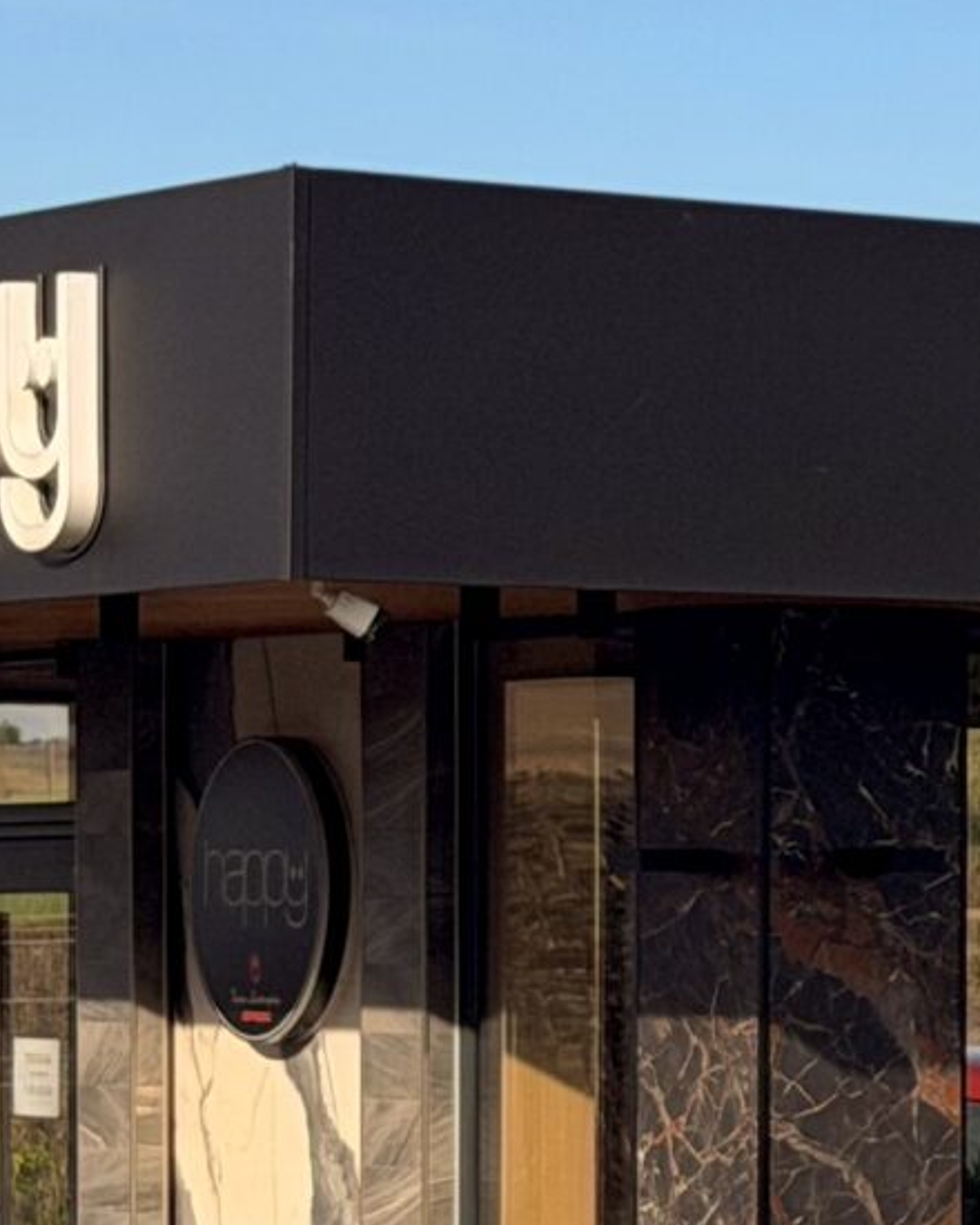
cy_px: 947
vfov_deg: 8.8
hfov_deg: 7.0
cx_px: 1405
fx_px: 7904
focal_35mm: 218
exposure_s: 1/4587
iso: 80
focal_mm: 6.76
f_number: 1.78
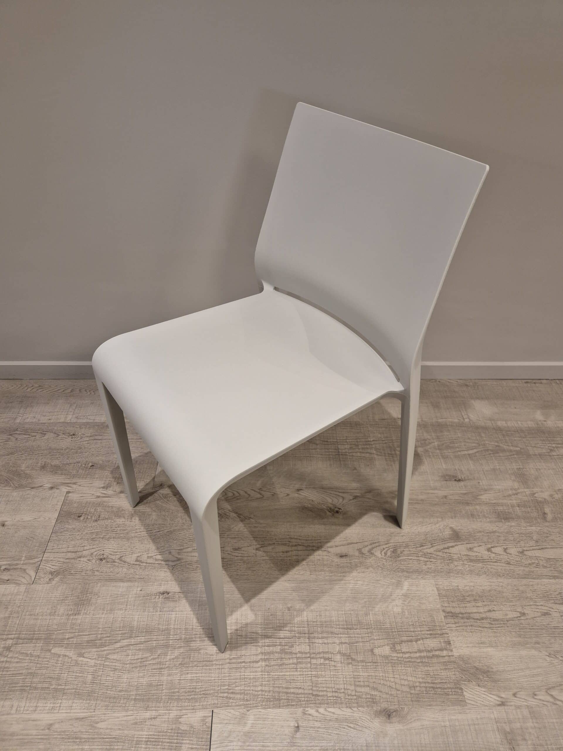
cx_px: 282
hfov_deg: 58.9
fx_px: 499
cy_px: 376
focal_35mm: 23
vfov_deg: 73.9
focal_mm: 5.4
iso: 200
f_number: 1.8
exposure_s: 1/100
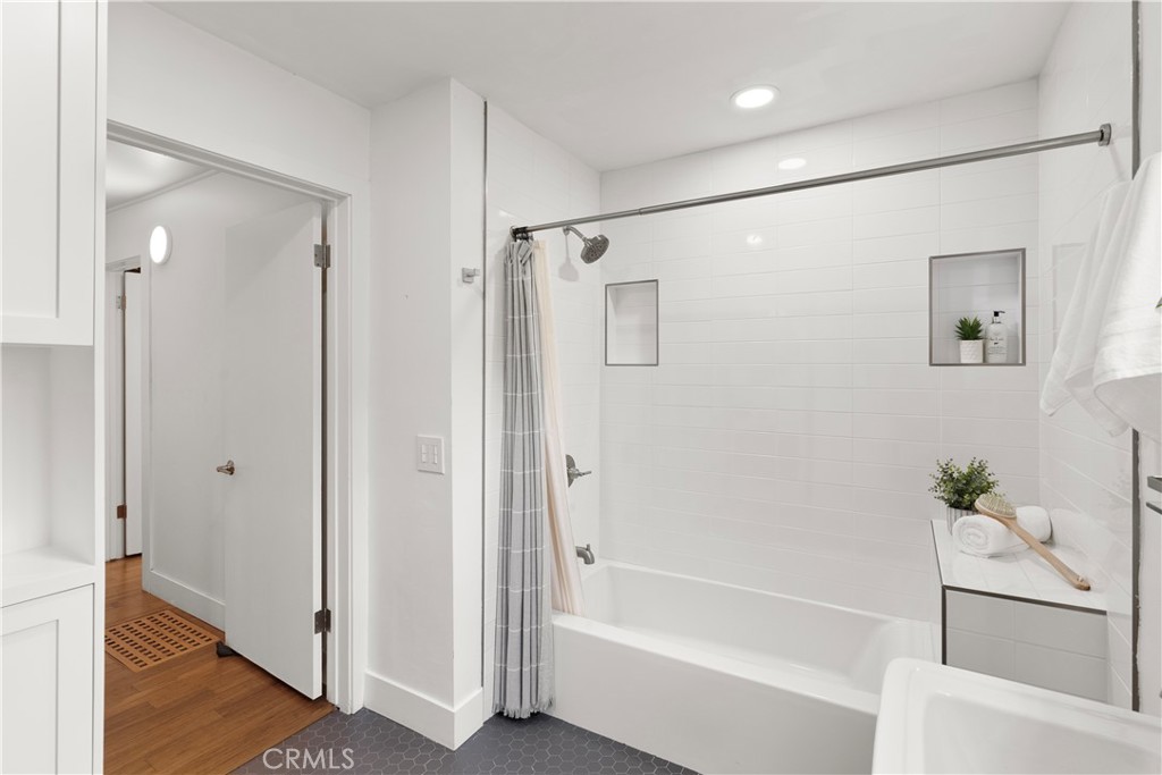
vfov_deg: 73.8
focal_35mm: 16
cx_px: 581
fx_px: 516
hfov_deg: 96.7
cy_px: 388
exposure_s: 1/8
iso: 640
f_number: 9
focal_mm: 16
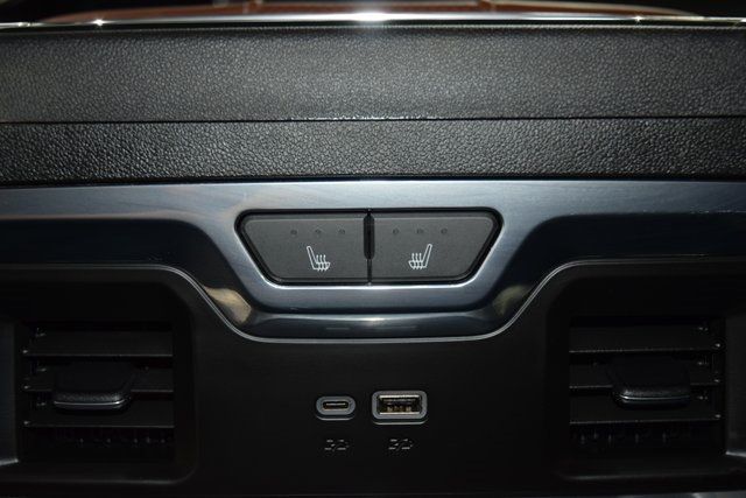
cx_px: 373
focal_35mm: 51
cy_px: 249
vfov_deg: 26.5
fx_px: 1057
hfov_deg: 38.9
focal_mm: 34
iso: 450
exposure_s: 1/20
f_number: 4
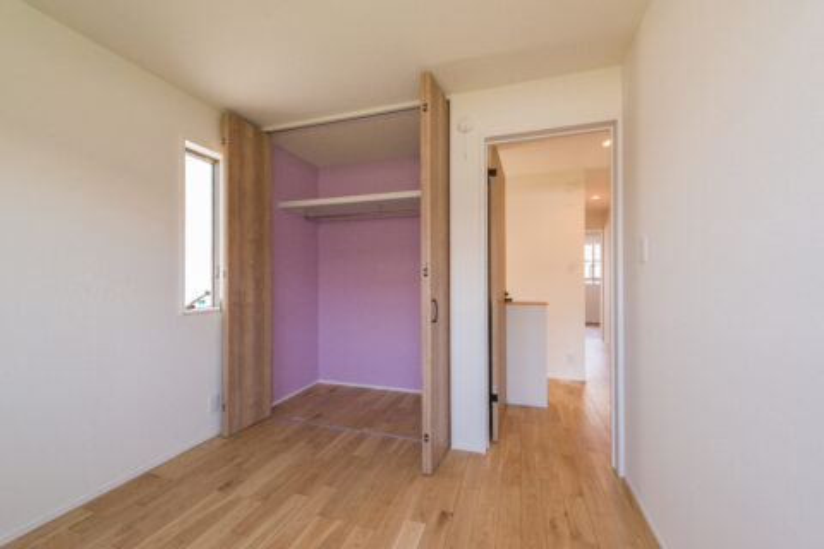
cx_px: 412
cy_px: 274
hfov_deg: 104.3
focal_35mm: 14
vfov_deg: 81.2
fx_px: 320
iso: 800
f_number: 11
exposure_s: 1/30
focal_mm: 14
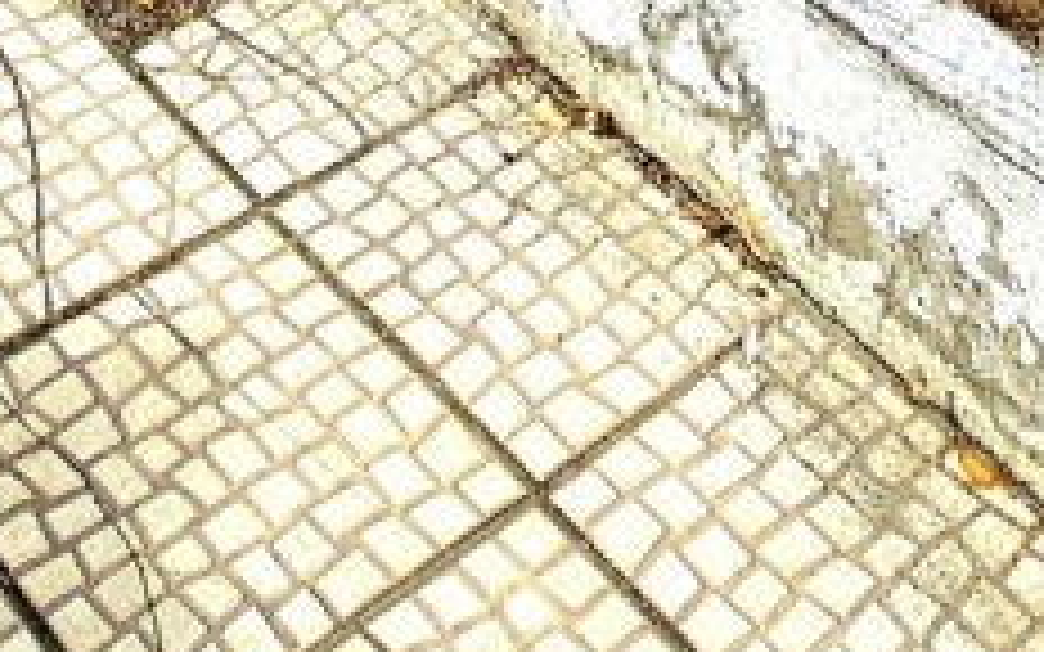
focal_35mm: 81
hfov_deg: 25.5
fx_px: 2305
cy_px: -1619
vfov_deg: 9.5
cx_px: 560
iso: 50
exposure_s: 1/3333
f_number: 2.2
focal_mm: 2.2
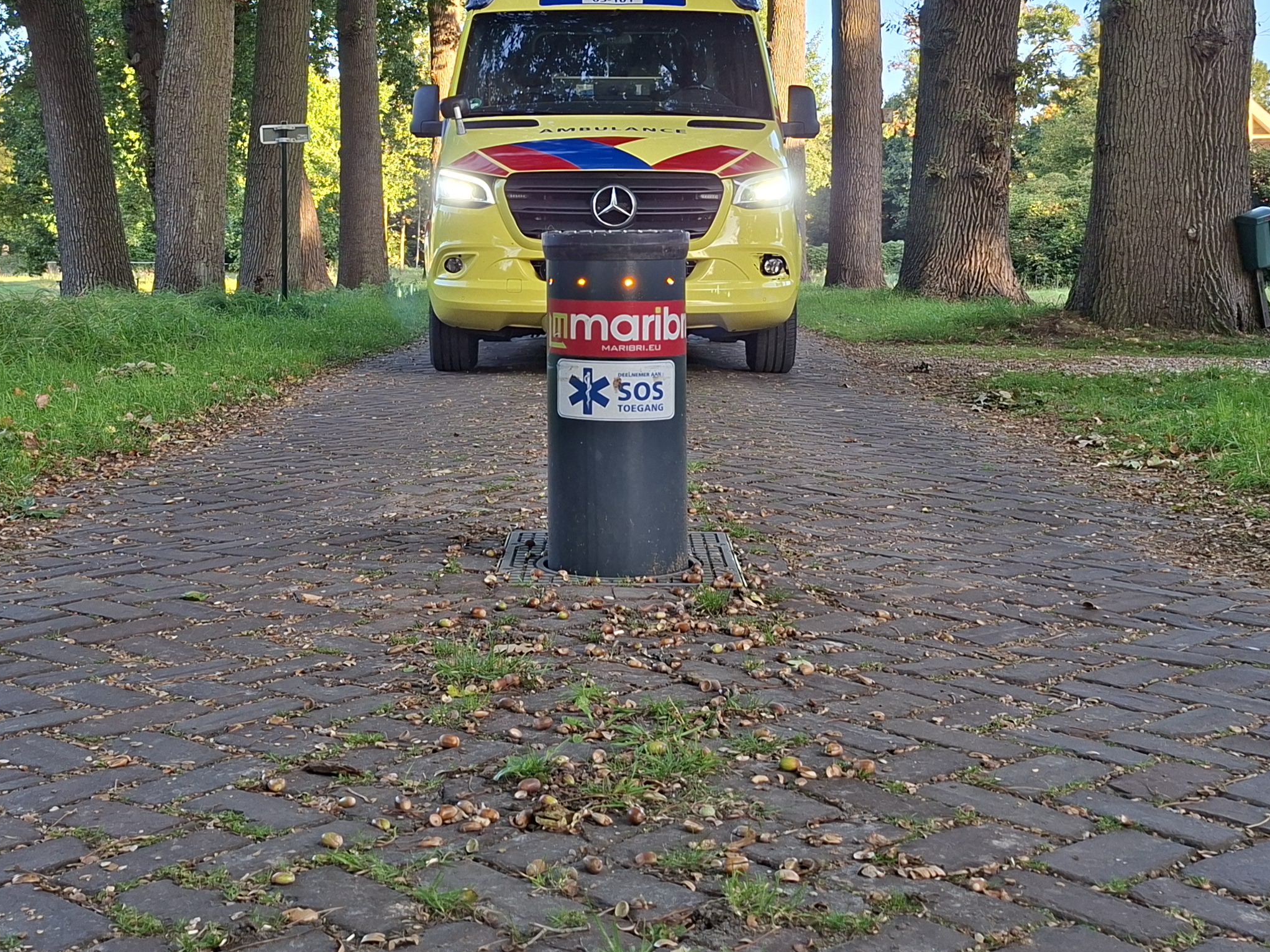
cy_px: 231
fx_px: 1651
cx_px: 557
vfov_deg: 31.6
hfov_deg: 42.0
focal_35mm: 45
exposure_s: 1/204
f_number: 1.8
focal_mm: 5.54
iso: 50
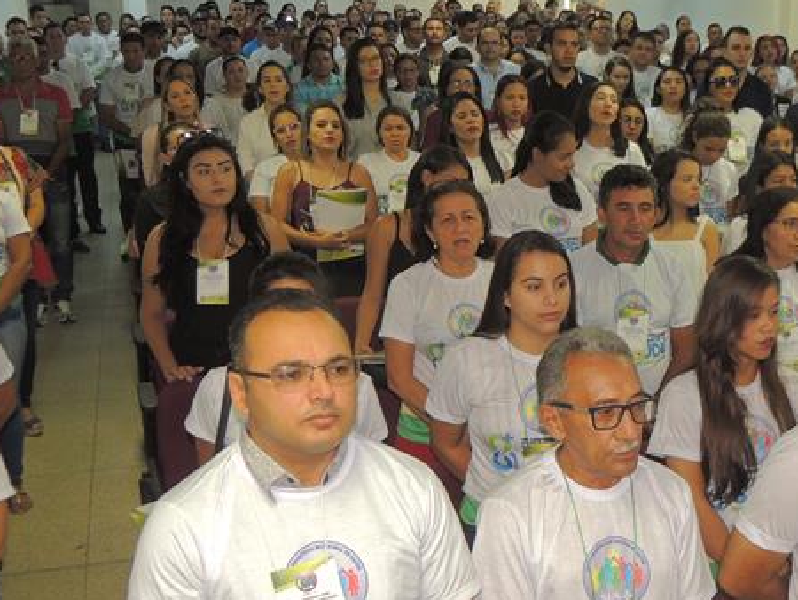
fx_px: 1315
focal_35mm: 57
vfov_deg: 25.6
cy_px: 385
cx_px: 567
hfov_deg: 33.3
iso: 220
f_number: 3.3
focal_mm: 6.2
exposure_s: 1/30
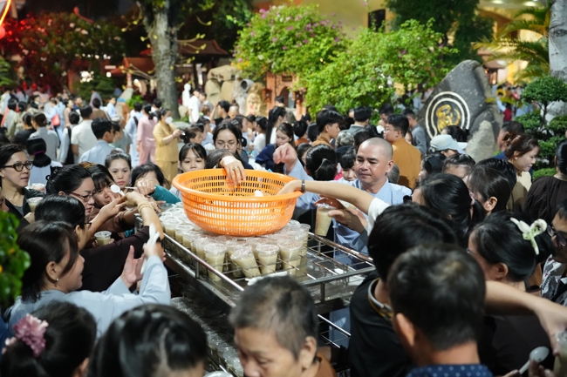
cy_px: 188
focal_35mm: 35
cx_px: 284
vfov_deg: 37.8
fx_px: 551
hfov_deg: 54.4
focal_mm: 35
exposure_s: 1/80
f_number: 2.8
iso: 10000
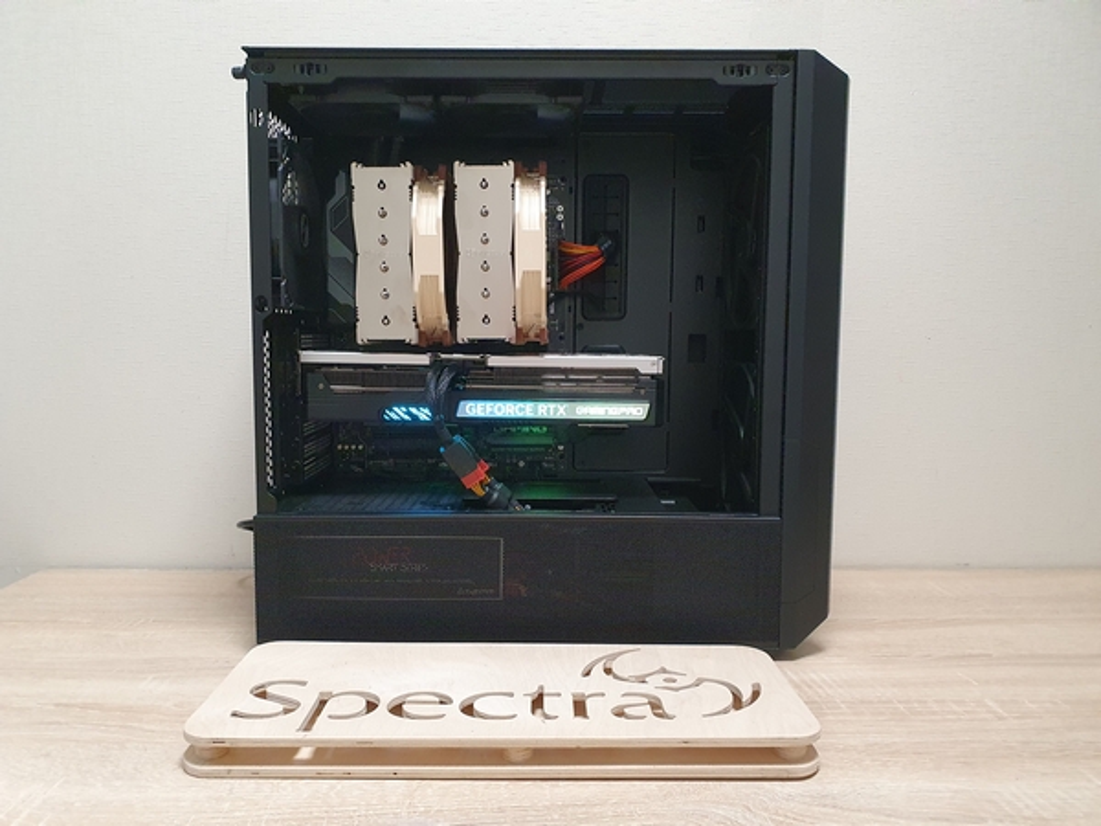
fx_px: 827
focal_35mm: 26
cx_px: 550
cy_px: 413
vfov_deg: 53.1
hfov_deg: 67.3
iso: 640
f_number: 2.4
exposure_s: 1/100
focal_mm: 4.32
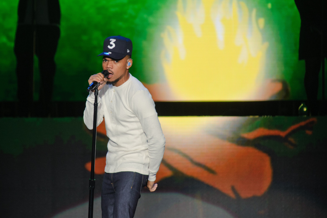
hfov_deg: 10.3
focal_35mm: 200
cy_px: 109
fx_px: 1815
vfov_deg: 6.9
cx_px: 164
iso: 1600
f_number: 2.8
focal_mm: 200
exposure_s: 1/320
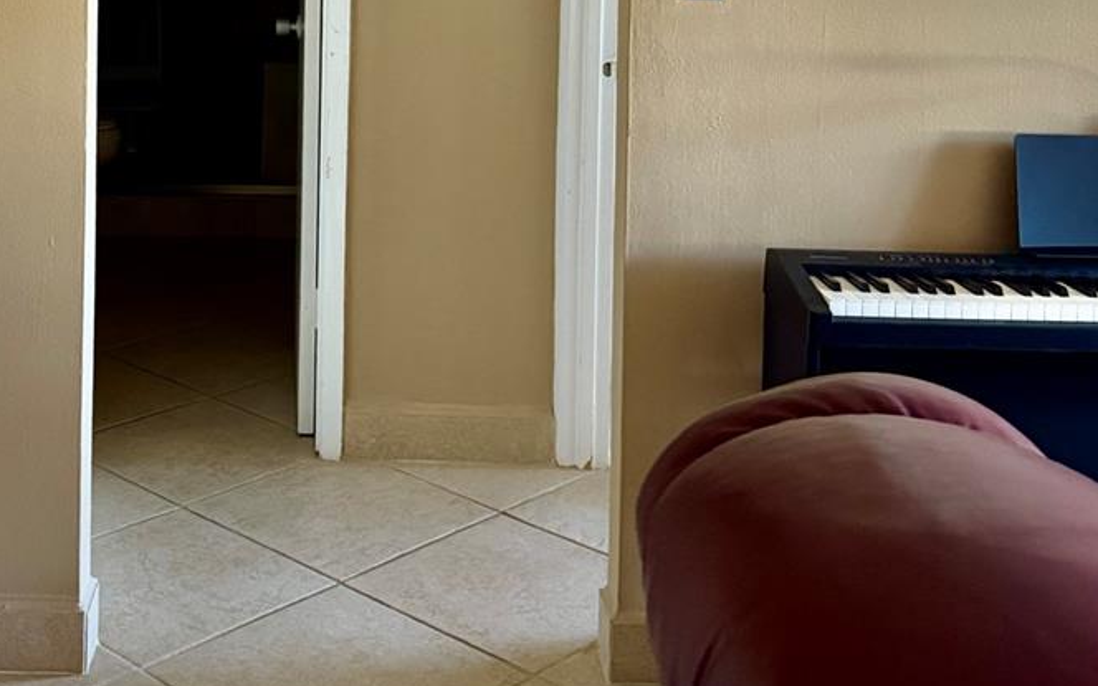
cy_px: -73
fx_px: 1377
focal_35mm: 46
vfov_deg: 25.8
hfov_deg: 42.9
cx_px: 365
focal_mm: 6.76
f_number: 1.78
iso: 500
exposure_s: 1/60
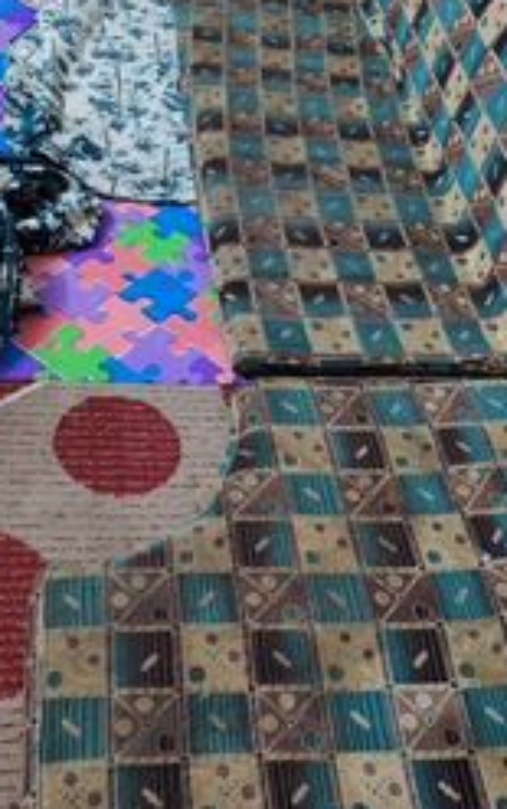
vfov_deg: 42.0
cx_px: 204
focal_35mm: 47
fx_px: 1036
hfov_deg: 27.4
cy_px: 267
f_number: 1.75
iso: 2056
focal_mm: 5.25
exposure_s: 1/25
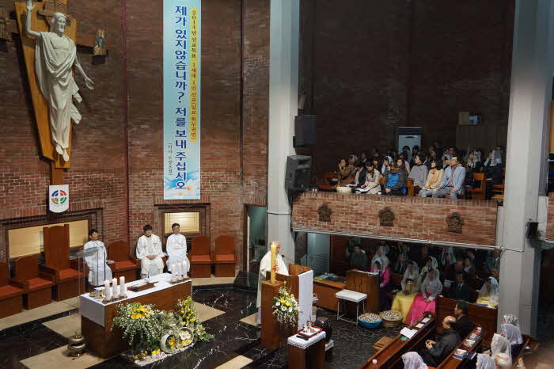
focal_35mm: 28
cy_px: 184
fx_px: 431
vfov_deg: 46.4
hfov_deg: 65.5
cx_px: 277
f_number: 4
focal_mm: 19
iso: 1000
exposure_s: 1/60
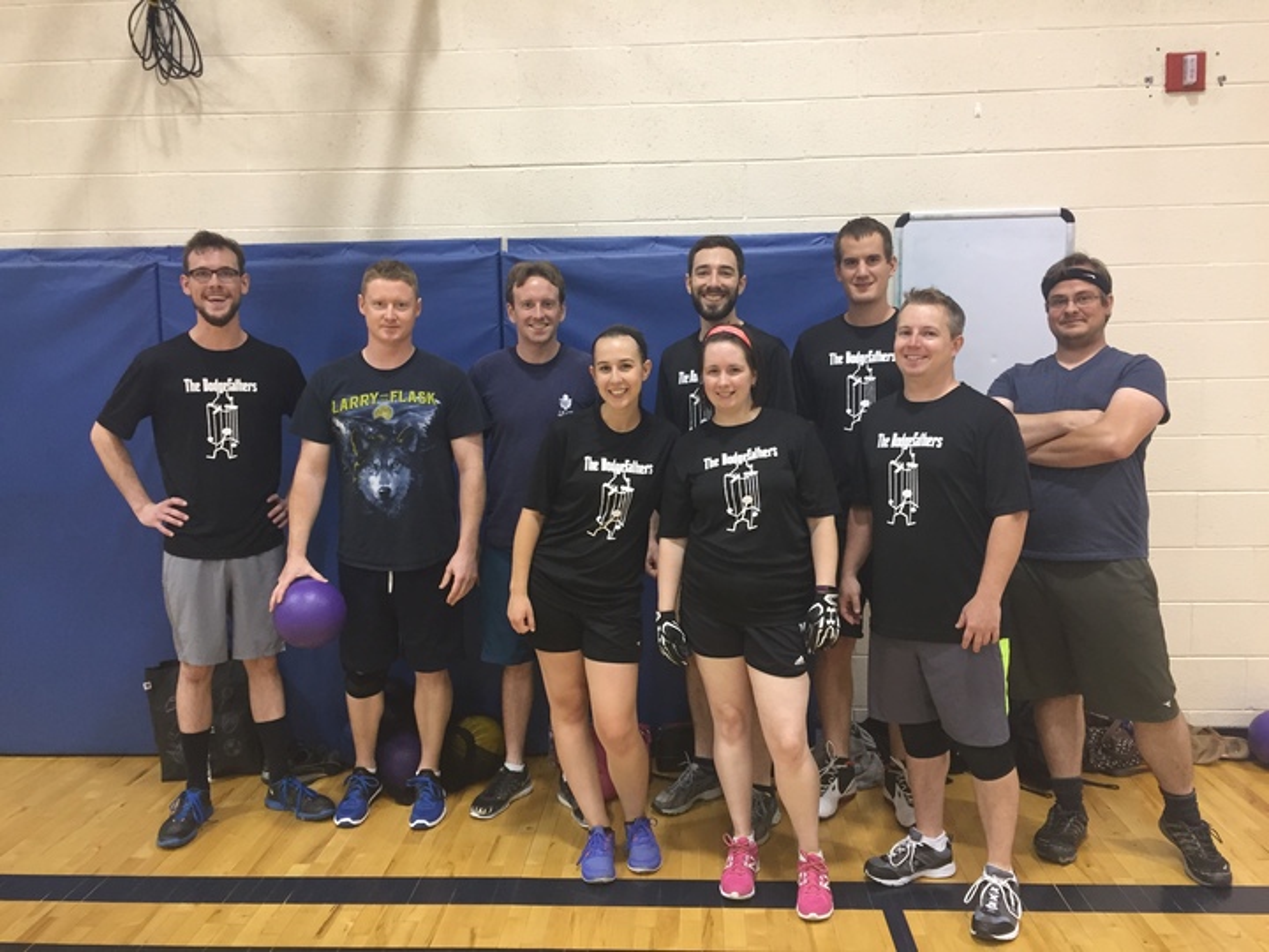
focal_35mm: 29
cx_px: 634
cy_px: 476
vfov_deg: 48.2
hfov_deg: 61.7
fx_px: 1063
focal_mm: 4.15
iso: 125
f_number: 2.2
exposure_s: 1/30
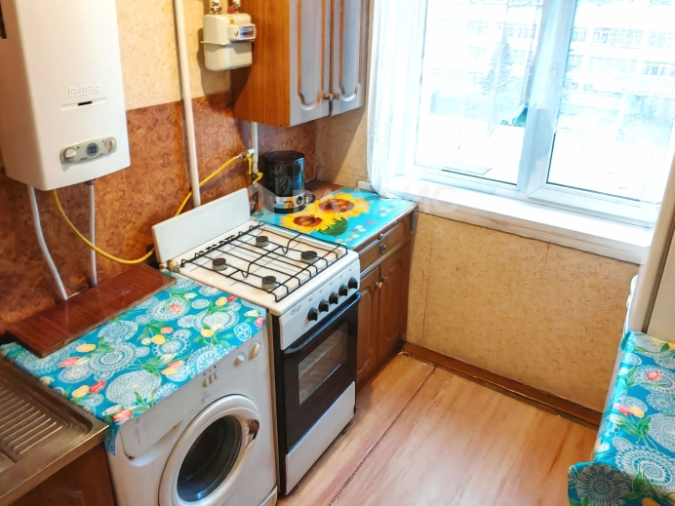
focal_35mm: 29
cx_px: 345
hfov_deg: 61.7
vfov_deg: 47.9
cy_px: 199
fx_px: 565
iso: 160
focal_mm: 1.96
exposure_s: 1/14
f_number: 2.2
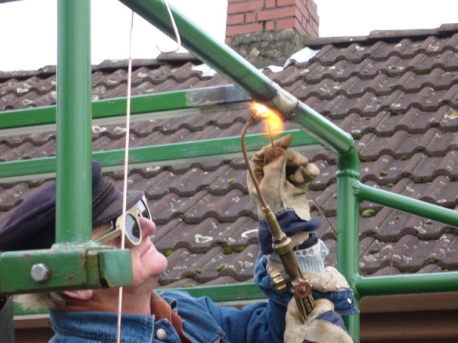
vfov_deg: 14.1
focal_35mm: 105
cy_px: 172
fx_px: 1389
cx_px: 229
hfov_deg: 18.7
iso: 80
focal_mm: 17.4
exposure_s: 1/30
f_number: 5
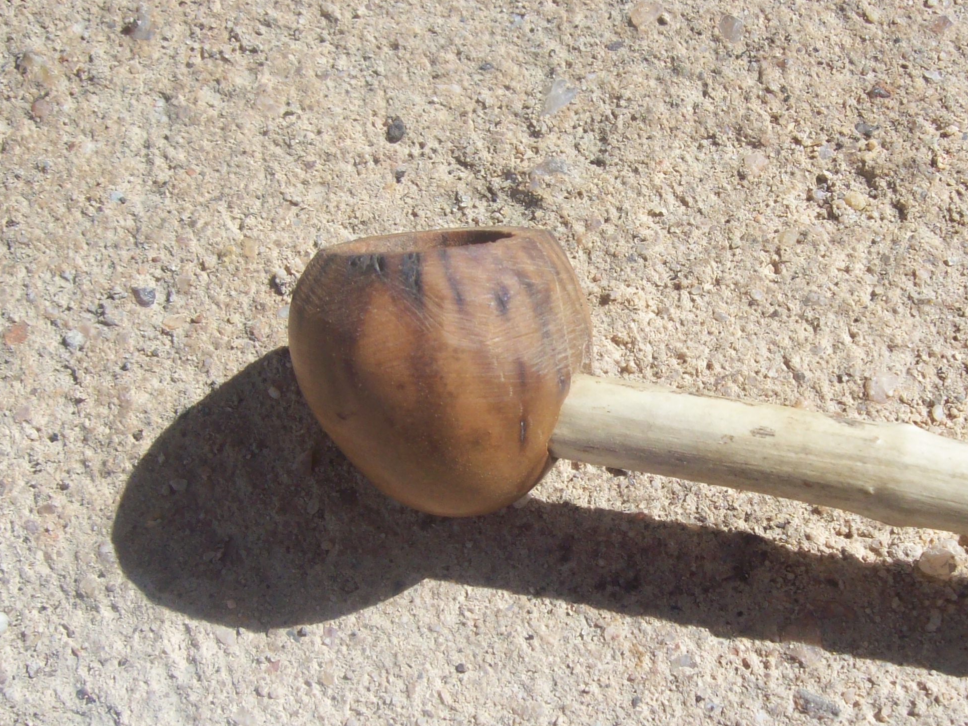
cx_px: 591
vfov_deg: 27.5
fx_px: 1482
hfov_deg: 36.0
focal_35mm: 53
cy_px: 394
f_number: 4.8
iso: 80
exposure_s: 1/373
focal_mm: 6
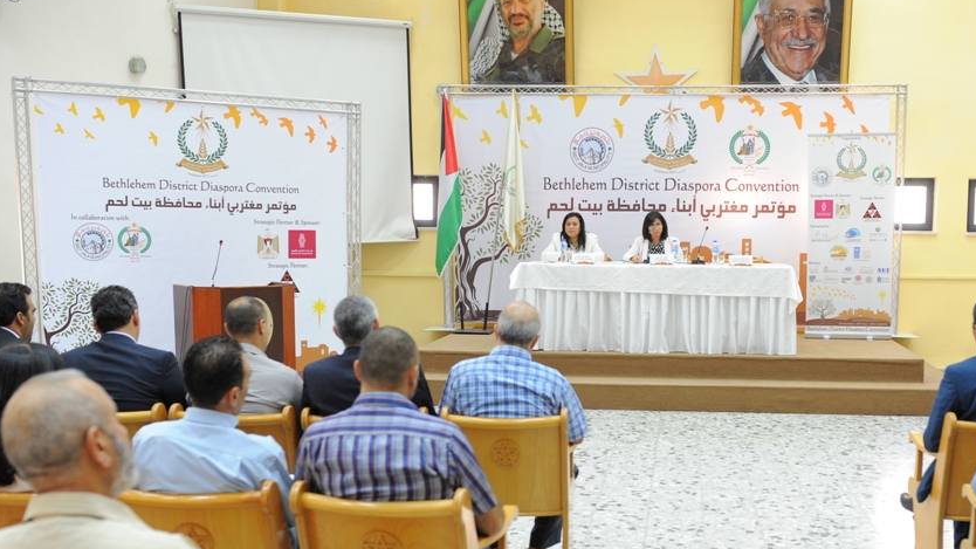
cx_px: 594
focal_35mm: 45
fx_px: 1165
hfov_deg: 45.2
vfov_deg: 26.4
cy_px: 367
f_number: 3.2
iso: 1600
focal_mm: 35
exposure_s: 1/125
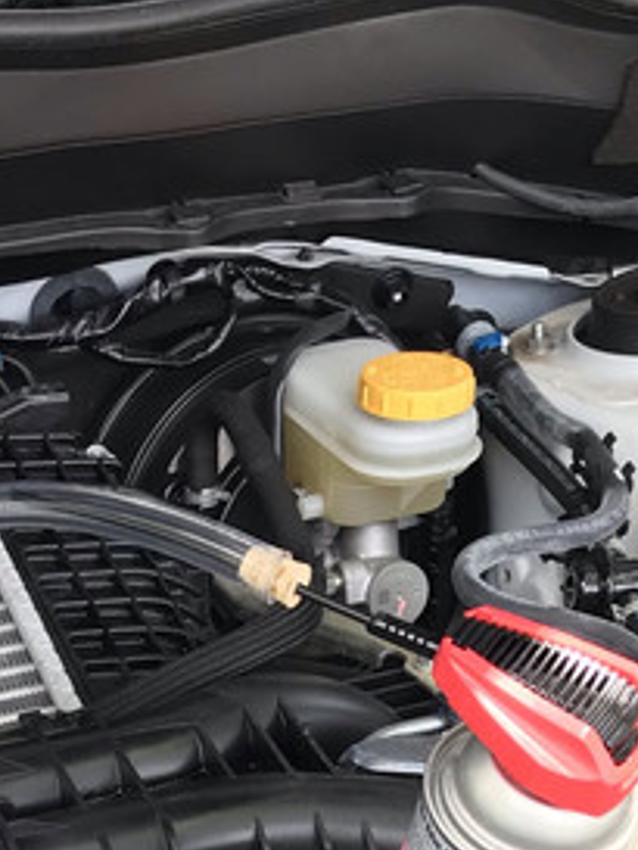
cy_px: 1177
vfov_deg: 21.1
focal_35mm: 82
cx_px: 28
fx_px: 2014
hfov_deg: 17.7
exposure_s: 1/162
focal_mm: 3.99
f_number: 1.8
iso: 20
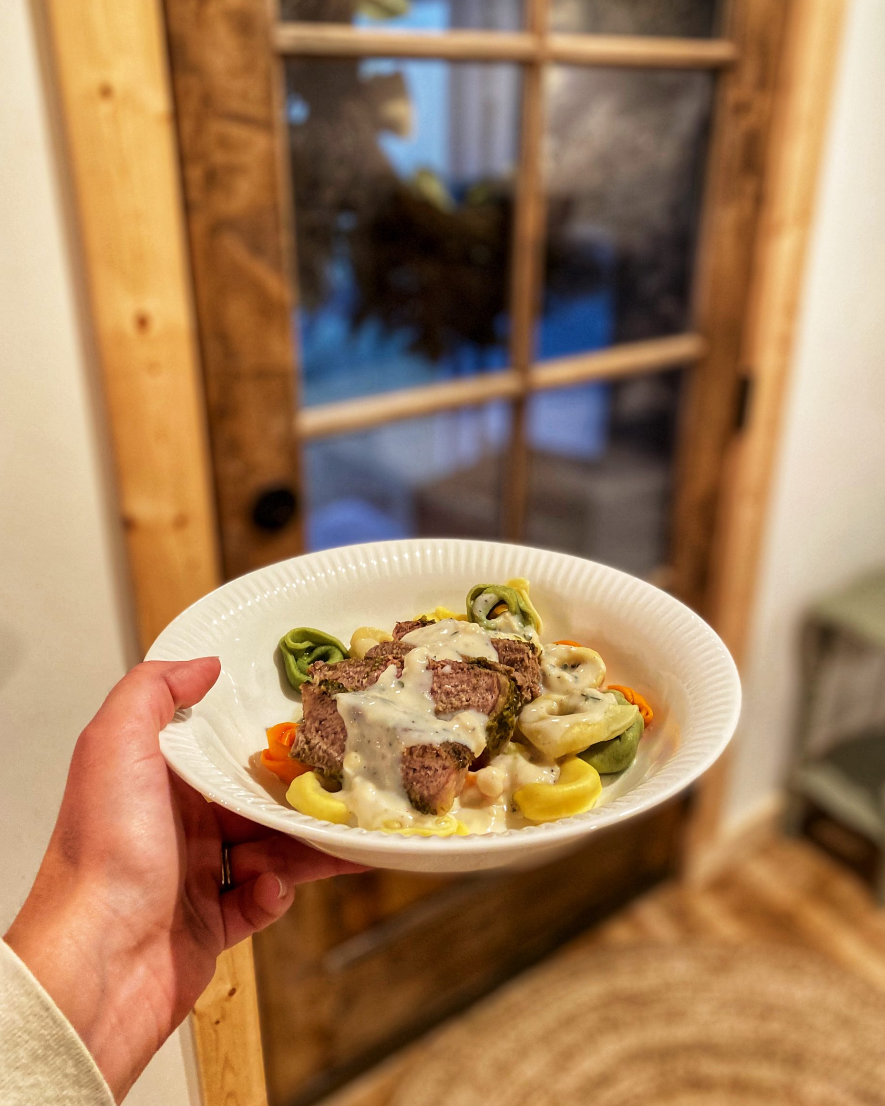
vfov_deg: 62.1
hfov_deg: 51.5
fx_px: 917
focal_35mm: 28
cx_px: 438
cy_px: 506
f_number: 1.8
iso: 250
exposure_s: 1/60
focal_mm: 4.25
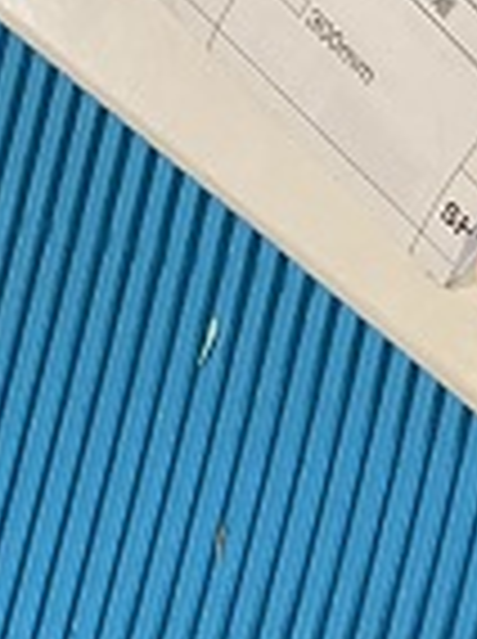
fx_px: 2727
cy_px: 632
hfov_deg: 9.2
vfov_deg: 13.2
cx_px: 1037
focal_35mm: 148
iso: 250
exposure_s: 1/60
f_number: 1.8
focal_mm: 4.25
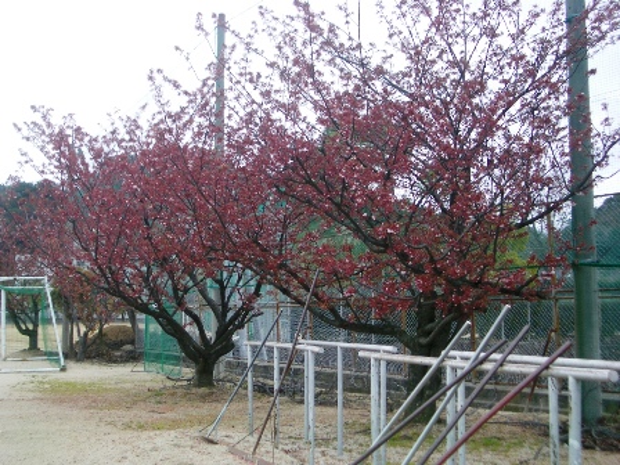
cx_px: 310
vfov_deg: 29.7
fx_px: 878
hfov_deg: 38.9
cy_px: 232
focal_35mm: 49
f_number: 3.1
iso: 50
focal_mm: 8.2
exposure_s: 1/160
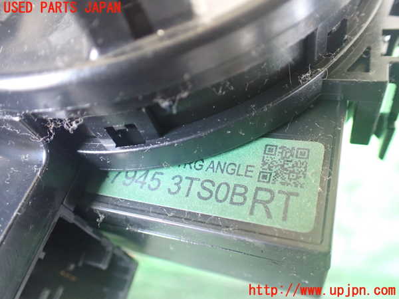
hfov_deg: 60.0
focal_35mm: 30
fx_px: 346
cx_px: 200
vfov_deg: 46.8
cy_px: 150
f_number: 2.3
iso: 800
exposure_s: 1/50
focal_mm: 5.4
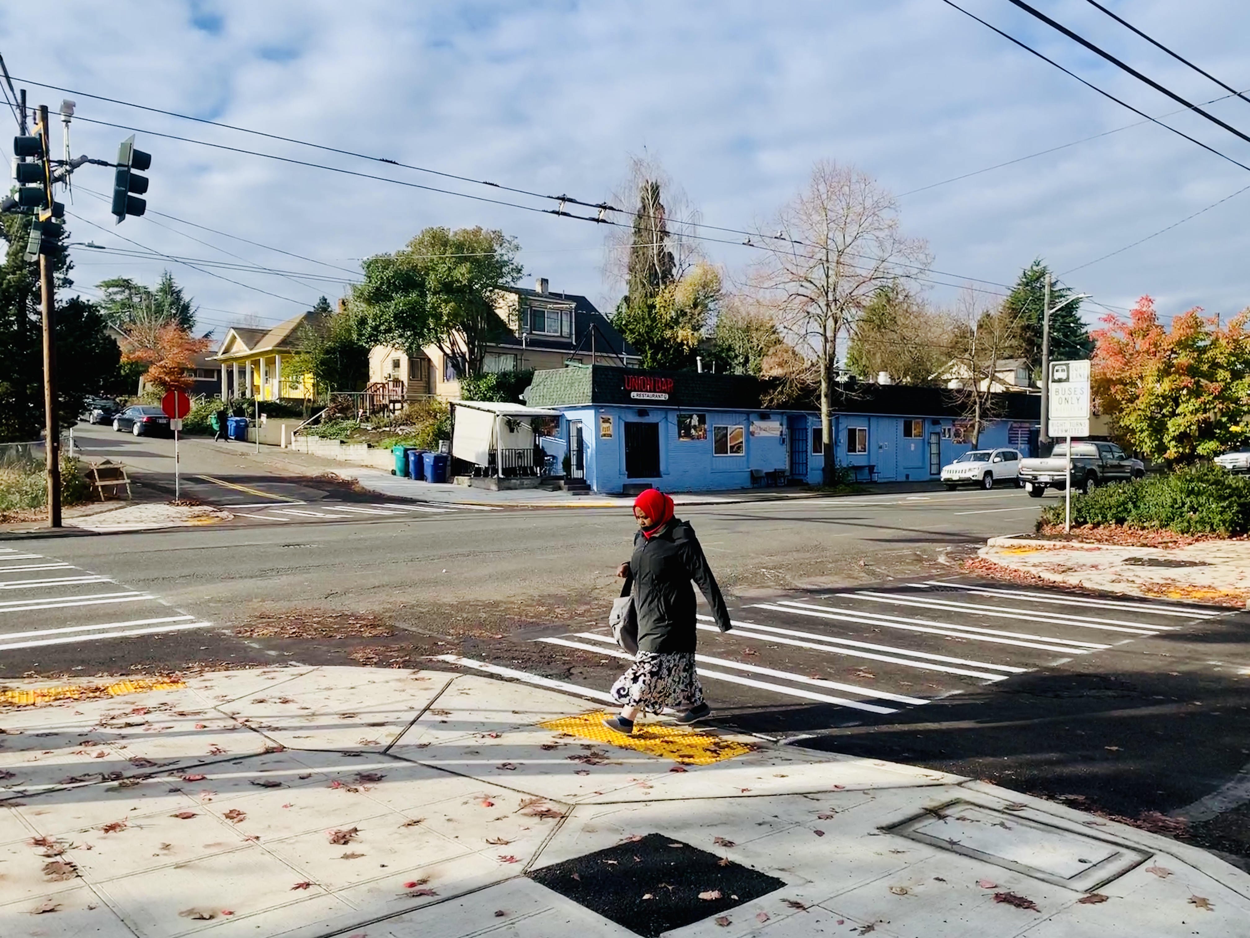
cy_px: 469
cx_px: 625
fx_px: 939
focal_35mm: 26
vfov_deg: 53.1
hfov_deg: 67.3
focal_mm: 4.25
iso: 25
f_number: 1.8
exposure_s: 1/1779
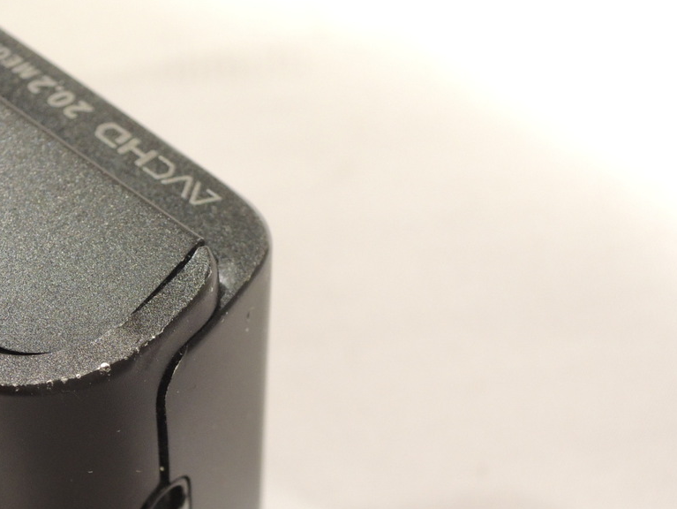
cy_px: 335
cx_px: 157
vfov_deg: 17.1
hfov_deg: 22.5
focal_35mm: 86
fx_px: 1683
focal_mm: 9.9
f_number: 4
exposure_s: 1/50
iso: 400
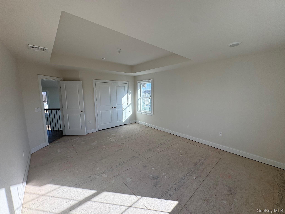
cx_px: 142
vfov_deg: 85.7
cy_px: 107
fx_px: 115
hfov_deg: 102.1
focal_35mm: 14
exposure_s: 1/652
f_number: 2.2
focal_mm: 2.22
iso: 50
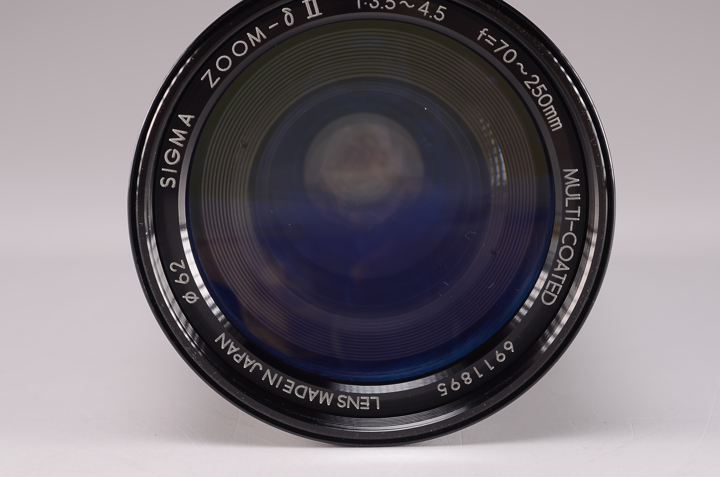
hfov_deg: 22.7
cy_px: 198
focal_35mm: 90
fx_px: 1796
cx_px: 351
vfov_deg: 15.1
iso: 100
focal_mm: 50
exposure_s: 1/80
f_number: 10
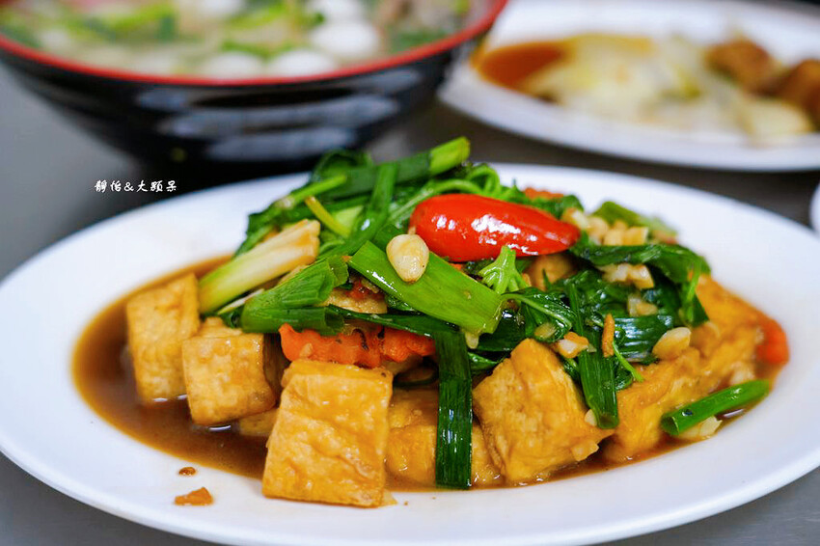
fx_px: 1298
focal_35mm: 57
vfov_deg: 23.8
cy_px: 273
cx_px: 410
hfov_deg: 35.1
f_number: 4
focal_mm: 57
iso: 1600
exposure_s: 1/60
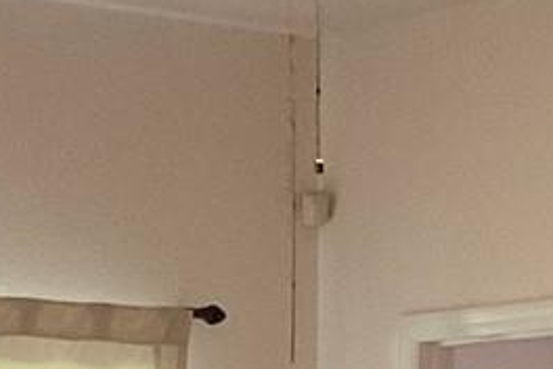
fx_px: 2811
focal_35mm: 183
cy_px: 847
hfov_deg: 11.2
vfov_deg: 7.1
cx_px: 346
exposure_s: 1/60
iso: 200
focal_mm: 3
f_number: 1.8
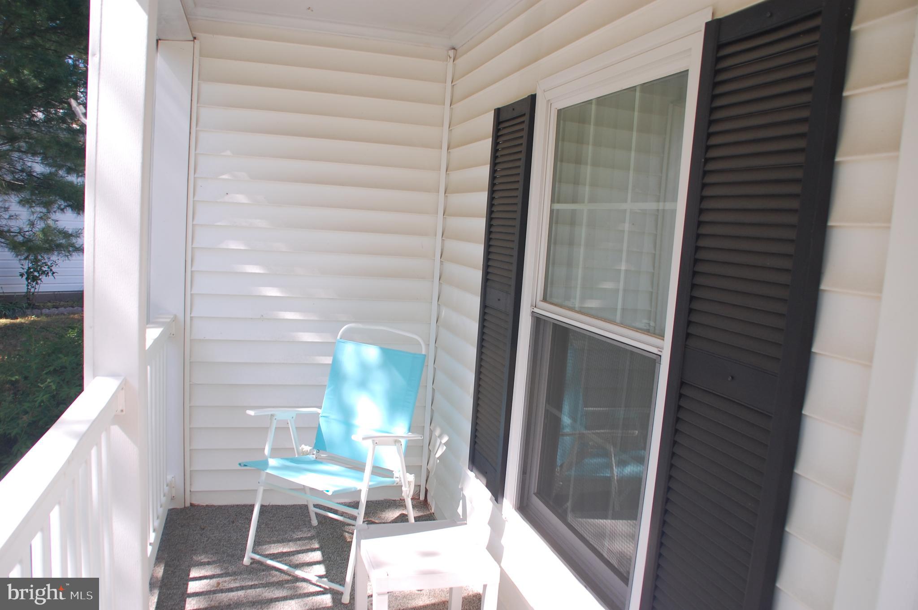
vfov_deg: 47.8
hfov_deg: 67.4
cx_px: 459
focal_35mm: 27
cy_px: 305
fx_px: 688
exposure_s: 1/160
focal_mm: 18
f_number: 6.3
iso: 200
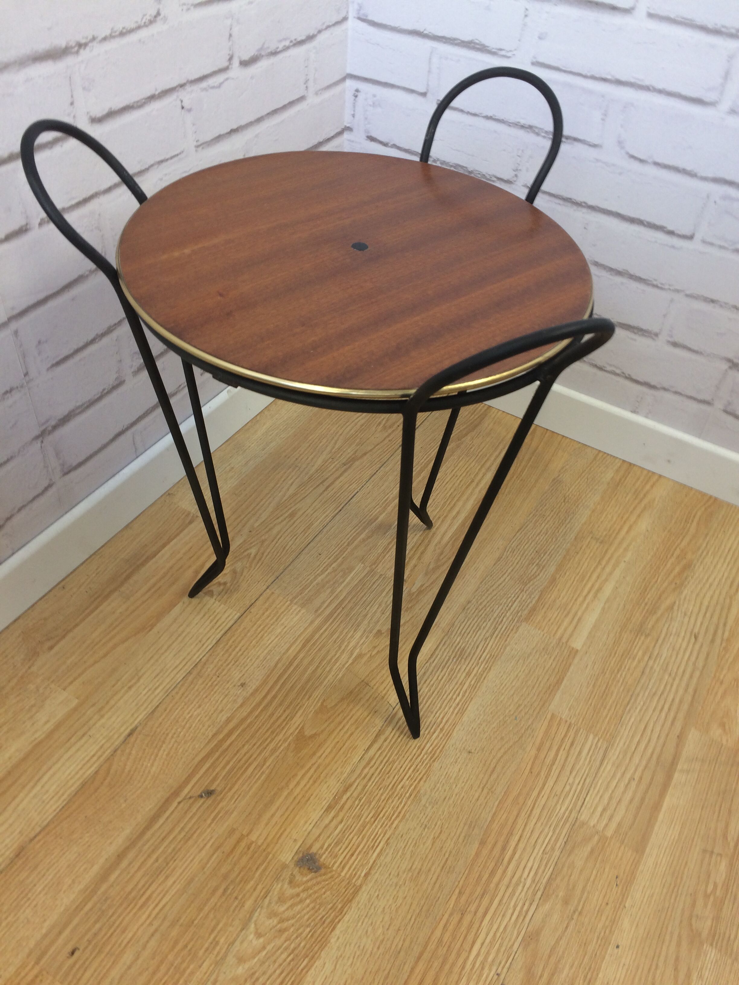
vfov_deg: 61.7
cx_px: 370
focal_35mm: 29
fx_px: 825
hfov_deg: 48.2
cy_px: 492
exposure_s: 1/33
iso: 50
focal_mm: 4.15
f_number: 2.2
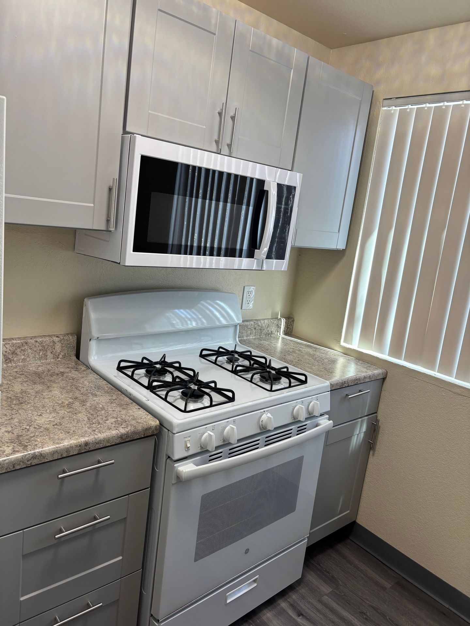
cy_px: 313
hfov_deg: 53.1
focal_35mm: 26
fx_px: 471
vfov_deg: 67.3
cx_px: 235
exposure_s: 1/60
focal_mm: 5.96
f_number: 1.6
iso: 80
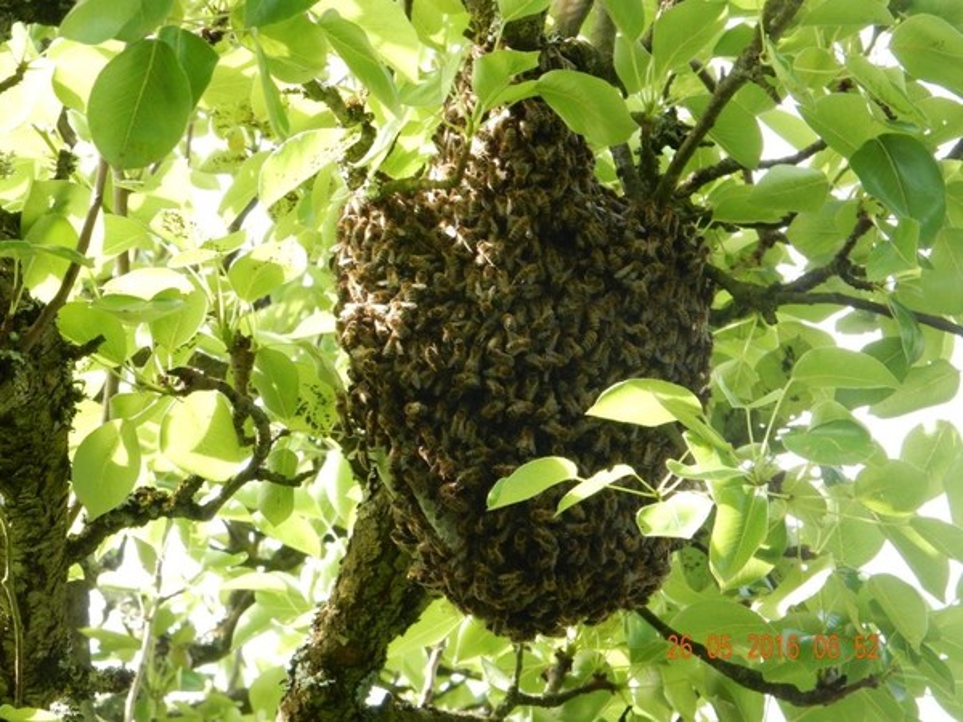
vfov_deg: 12.7
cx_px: 482
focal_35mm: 117
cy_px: 361
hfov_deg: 16.8
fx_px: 3255
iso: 125
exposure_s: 1/50
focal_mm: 20.9
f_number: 5.6
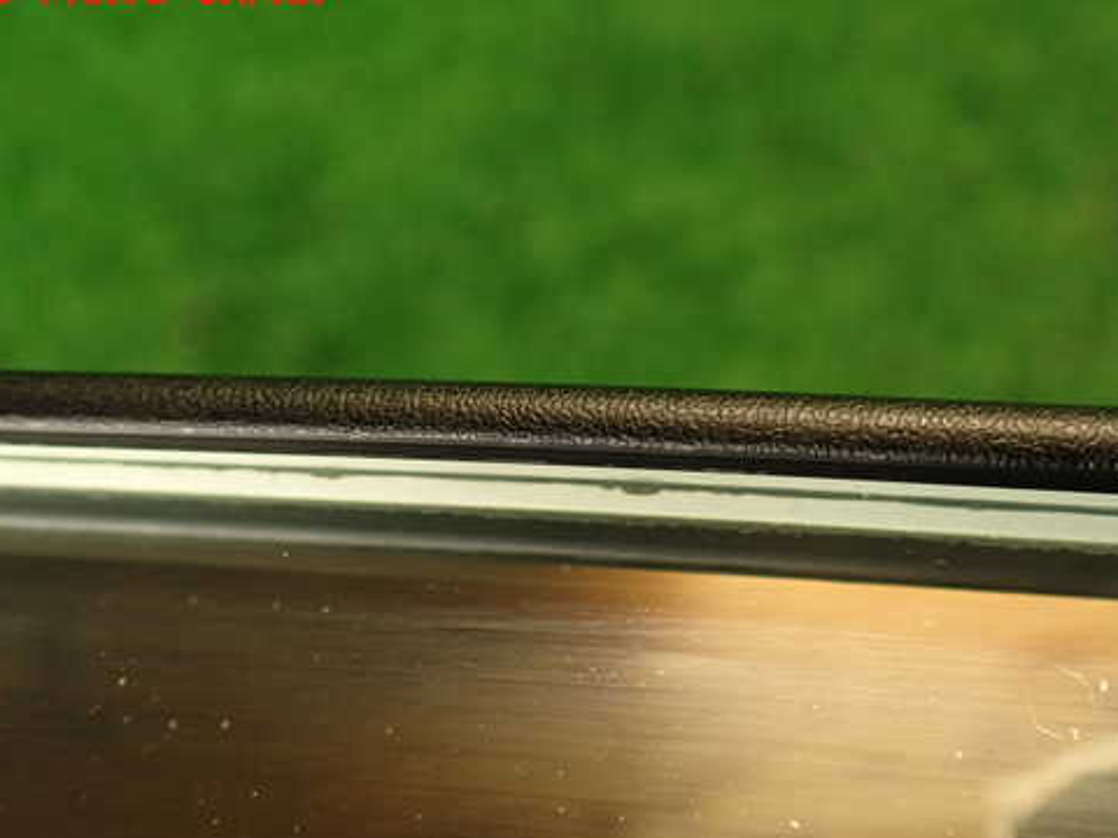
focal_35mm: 40
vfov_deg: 35.9
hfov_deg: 46.8
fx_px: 1292
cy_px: 484
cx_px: 599
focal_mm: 5.79
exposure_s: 1/30
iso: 250
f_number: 2.4
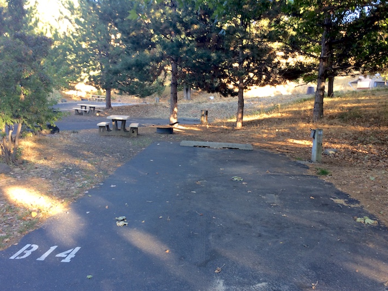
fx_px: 336
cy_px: 149
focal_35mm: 30
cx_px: 190
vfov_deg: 46.8
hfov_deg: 60.0
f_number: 2.2
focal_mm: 4.15
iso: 40
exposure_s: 1/60
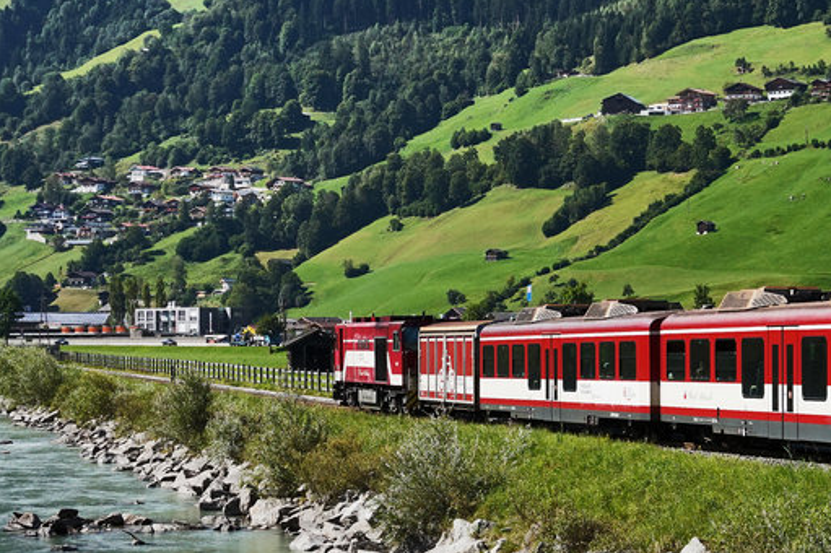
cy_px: 332
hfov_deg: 19.9
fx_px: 2357
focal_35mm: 102
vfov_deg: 13.4
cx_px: 584
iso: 200
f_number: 5.6
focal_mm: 29
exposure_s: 1/1250
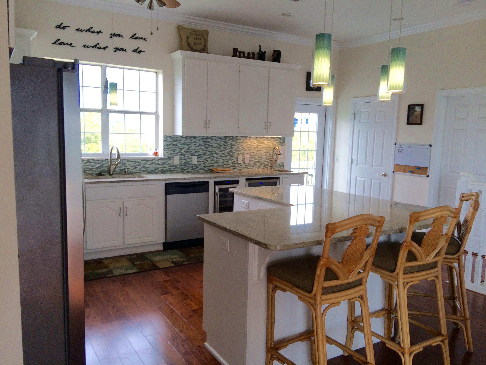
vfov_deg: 48.2
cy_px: 182
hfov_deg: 61.7
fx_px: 407
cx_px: 243
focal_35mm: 29
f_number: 2.2
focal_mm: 4.15
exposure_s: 1/120
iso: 40
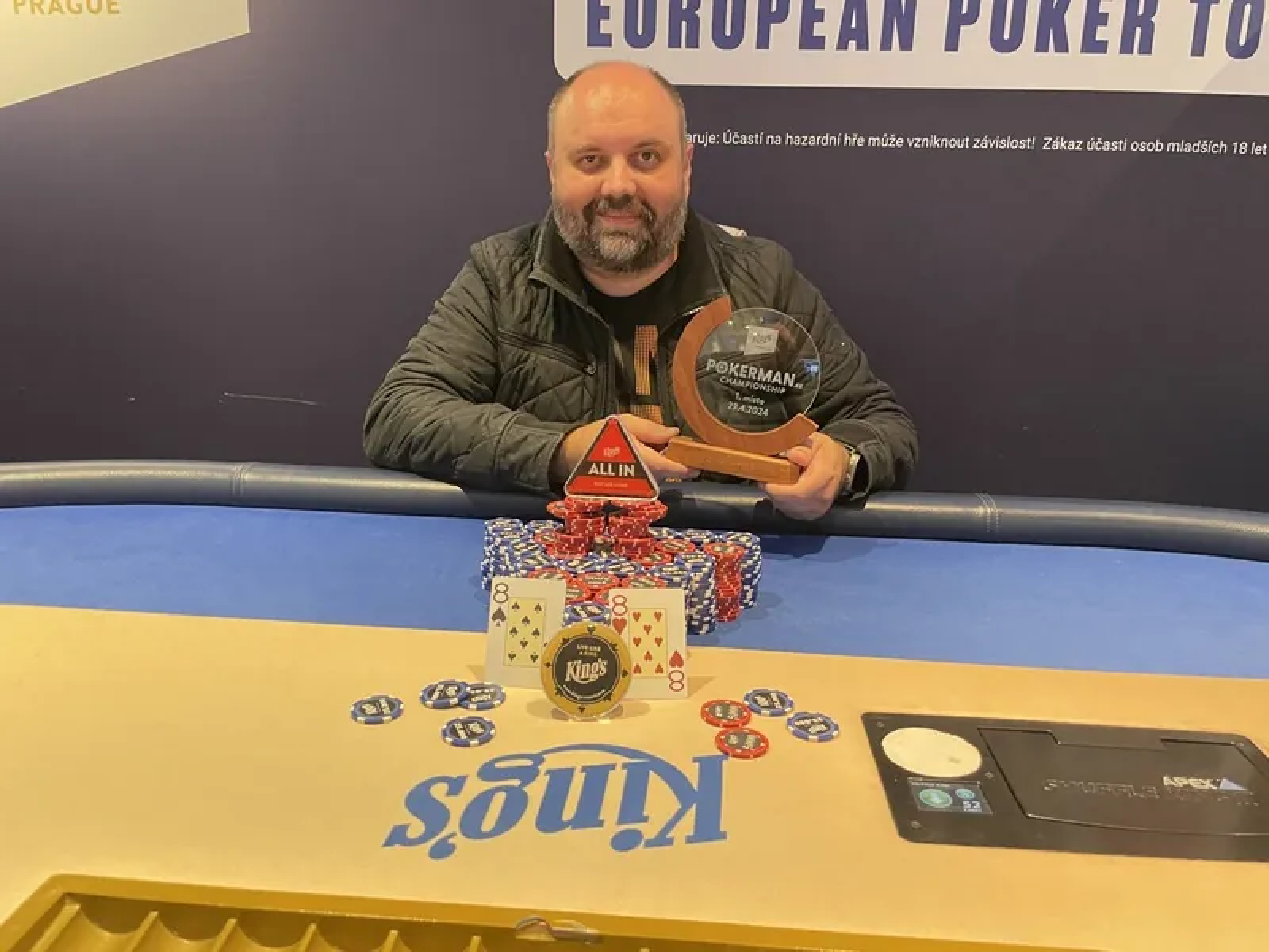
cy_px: 476
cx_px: 634
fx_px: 953
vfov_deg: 53.1
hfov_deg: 67.3
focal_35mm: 26
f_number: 1.6
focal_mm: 4.2
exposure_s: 1/33
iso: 320
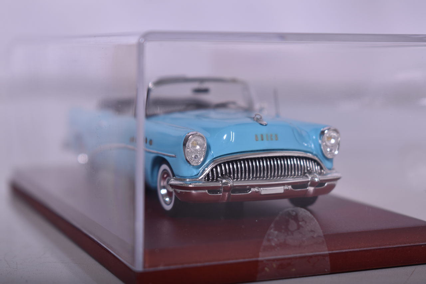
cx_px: 213
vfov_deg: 18.2
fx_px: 888
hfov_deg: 27.0
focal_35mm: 75
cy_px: 142
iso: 100
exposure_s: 1/200
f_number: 5.6
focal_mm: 50
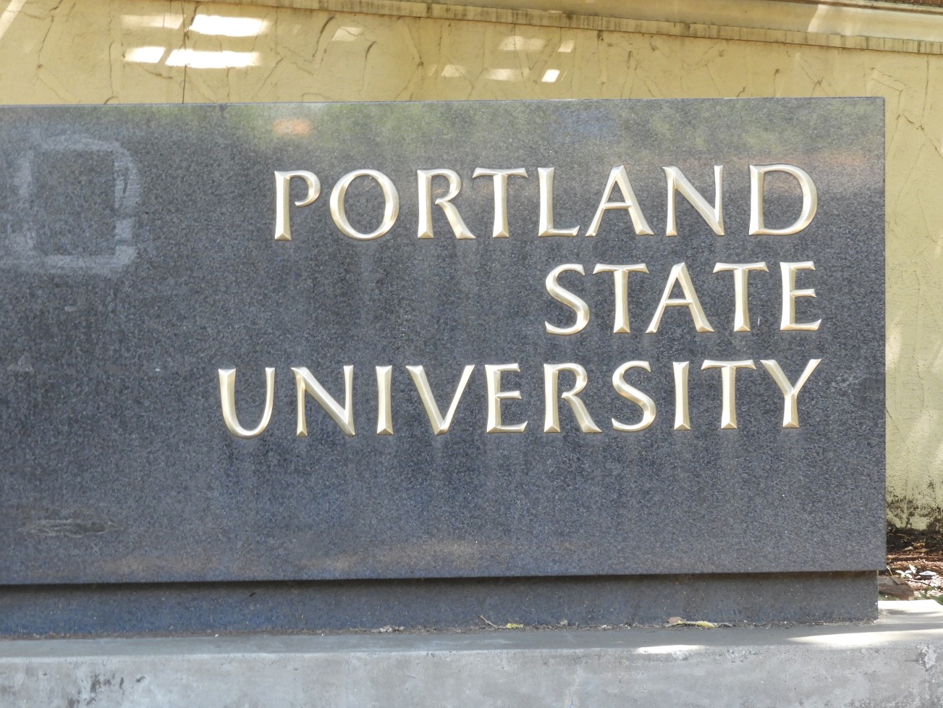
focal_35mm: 116
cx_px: 449
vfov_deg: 12.8
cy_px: 352
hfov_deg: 17.0
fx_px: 3161
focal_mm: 18.8
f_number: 4.8
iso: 400
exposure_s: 1/50
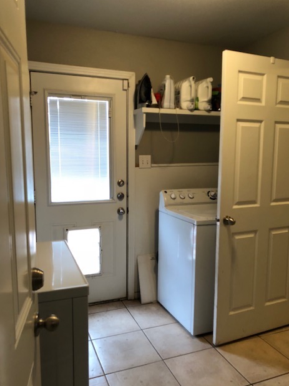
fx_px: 323
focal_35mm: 29
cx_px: 149
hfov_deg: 48.2
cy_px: 197
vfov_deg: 61.7
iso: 64
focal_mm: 4
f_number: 1.8
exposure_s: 1/15
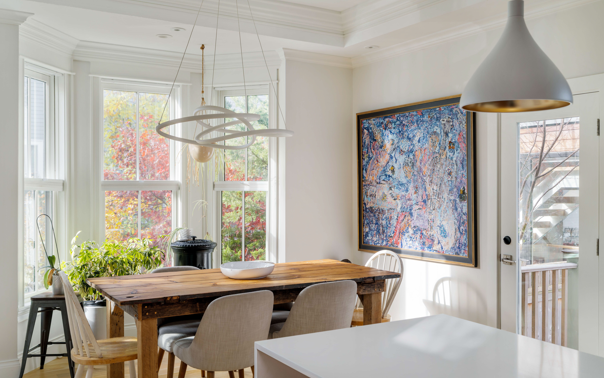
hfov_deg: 55.3
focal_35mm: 35
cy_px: 203
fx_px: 576
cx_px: 299
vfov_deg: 36.3
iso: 250
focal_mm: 34
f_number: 6.3
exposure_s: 1/10
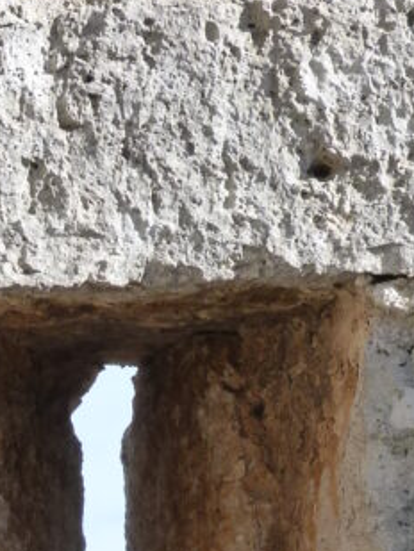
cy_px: 662
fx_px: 3330
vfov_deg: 9.3
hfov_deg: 7.1
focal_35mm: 209
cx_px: 50
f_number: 5
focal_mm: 11.3
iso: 125
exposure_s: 1/250
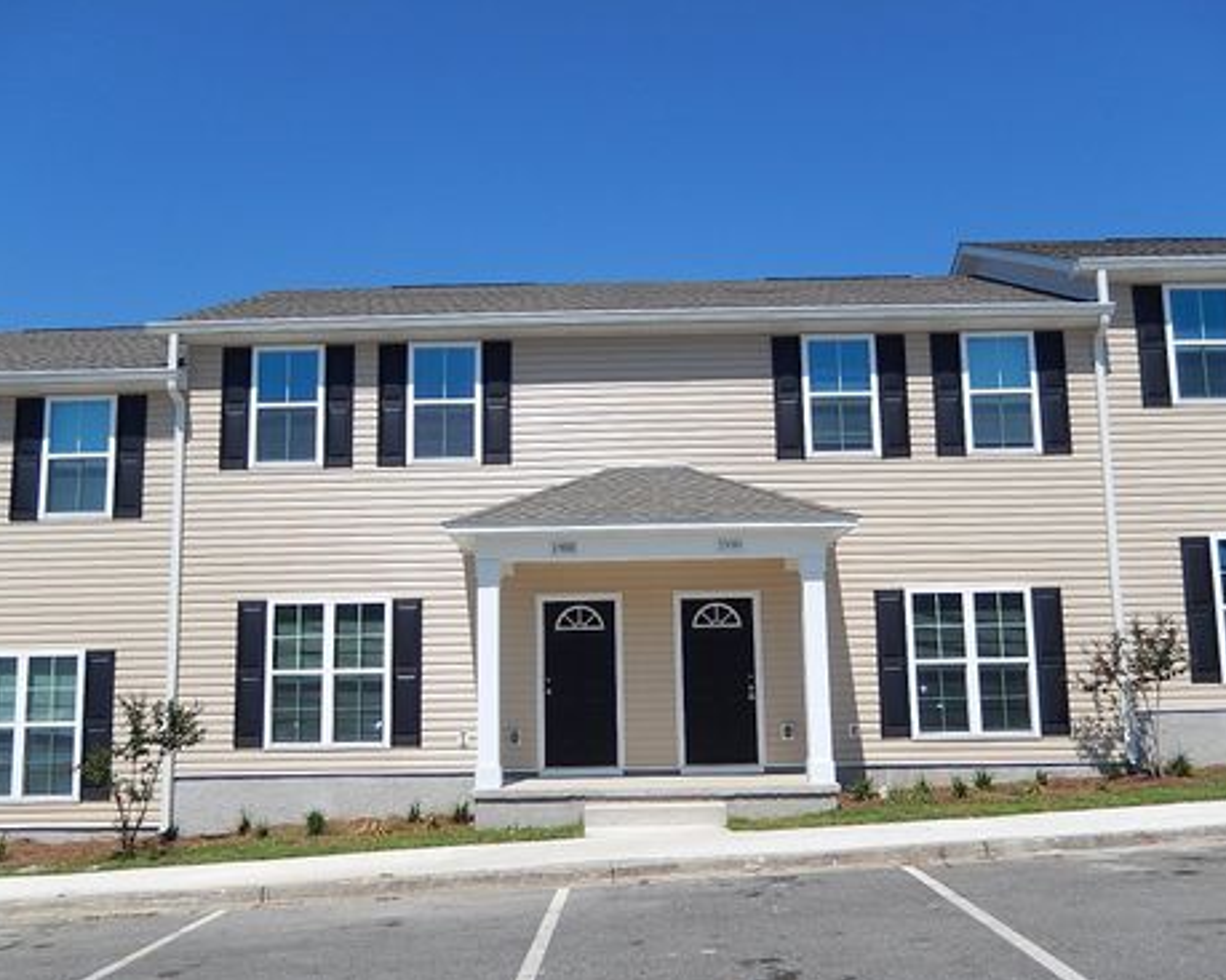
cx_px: 612
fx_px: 1233
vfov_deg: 43.3
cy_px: 493
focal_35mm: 34
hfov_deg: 52.9
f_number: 7.6
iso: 125
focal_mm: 5.7
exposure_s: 1/400
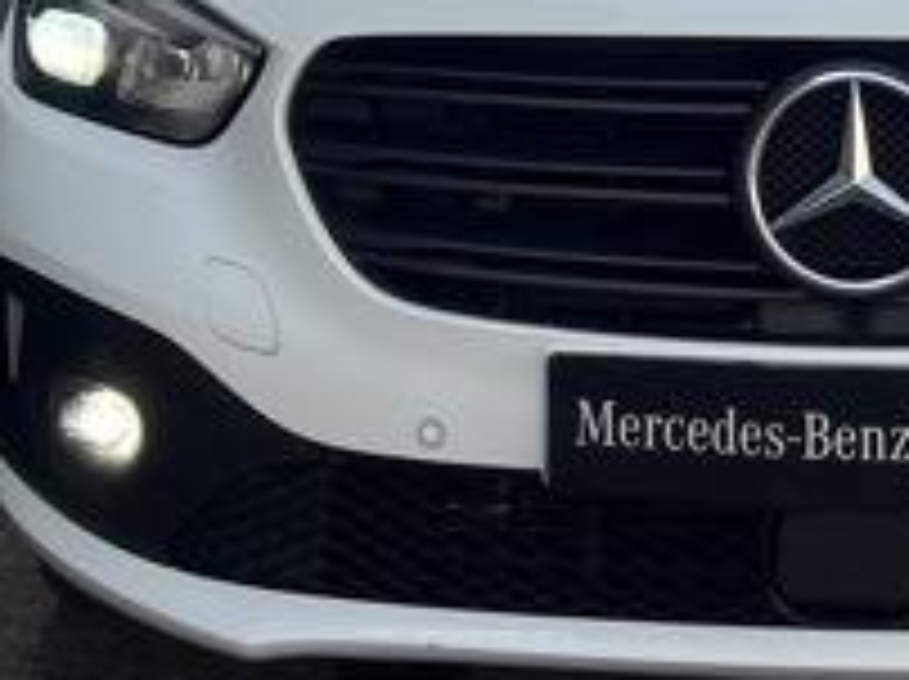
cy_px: -275
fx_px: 2702
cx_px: 608
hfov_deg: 19.0
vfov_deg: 13.6
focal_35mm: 103
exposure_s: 1/598
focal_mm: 5.1
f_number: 1.6
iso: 50
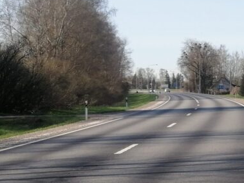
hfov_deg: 18.2
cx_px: 328
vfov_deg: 14.8
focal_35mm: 100
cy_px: 73
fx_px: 705
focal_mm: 3.96
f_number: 1.8
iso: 50
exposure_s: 1/940
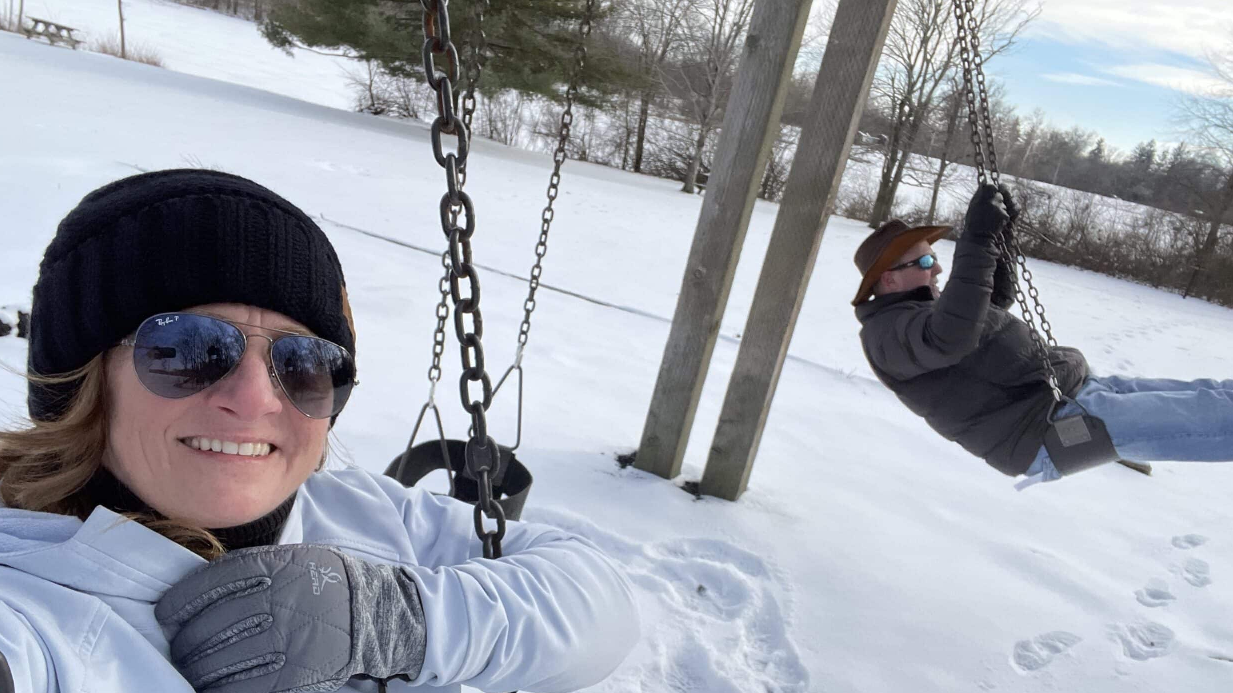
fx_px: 850
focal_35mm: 26
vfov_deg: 44.2
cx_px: 619
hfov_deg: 71.9
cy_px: 415
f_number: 2.2
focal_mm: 2.71
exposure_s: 1/1172
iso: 25
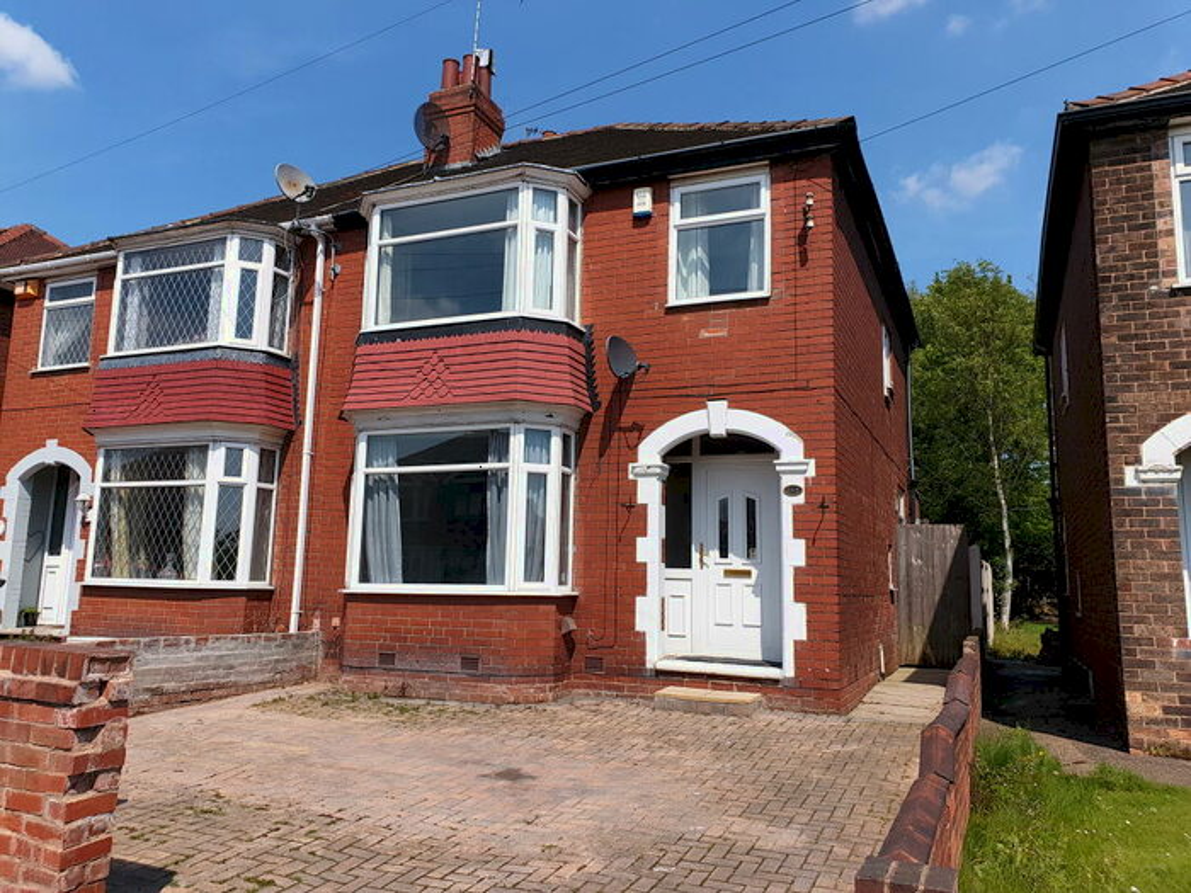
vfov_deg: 53.1
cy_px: 446
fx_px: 895
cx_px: 596
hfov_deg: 67.3
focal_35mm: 26
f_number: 2.4
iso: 50
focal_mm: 4.3
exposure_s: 1/2222
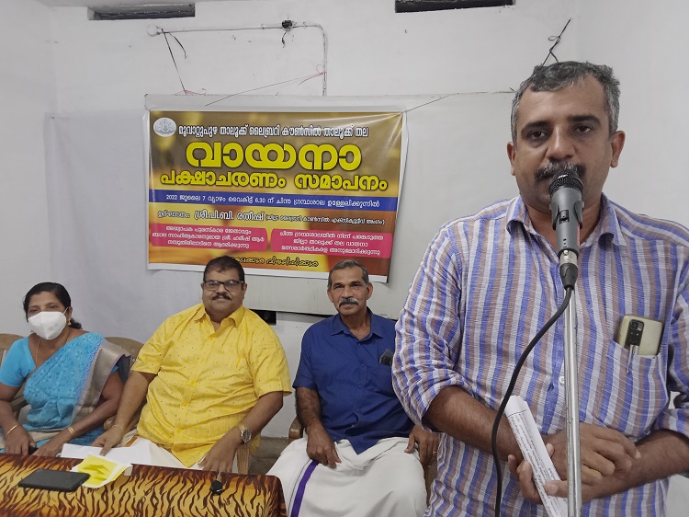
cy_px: 258
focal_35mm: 28
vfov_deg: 49.7
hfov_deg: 63.5
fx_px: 557
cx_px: 344
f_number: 2.2
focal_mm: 3.65
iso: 964
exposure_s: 1/25
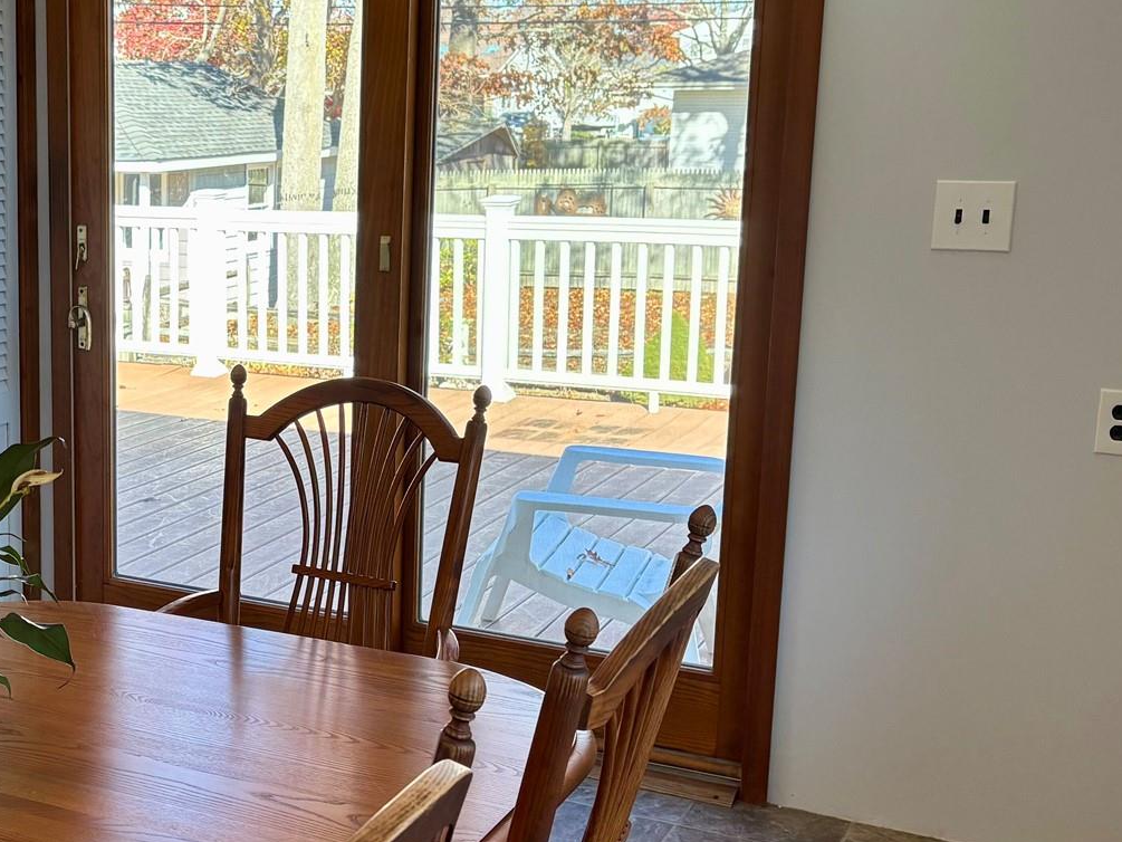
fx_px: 1718
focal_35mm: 53
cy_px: 427
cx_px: 83
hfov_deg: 33.9
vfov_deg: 27.5
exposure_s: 1/240
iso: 80
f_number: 1.6
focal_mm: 5.96
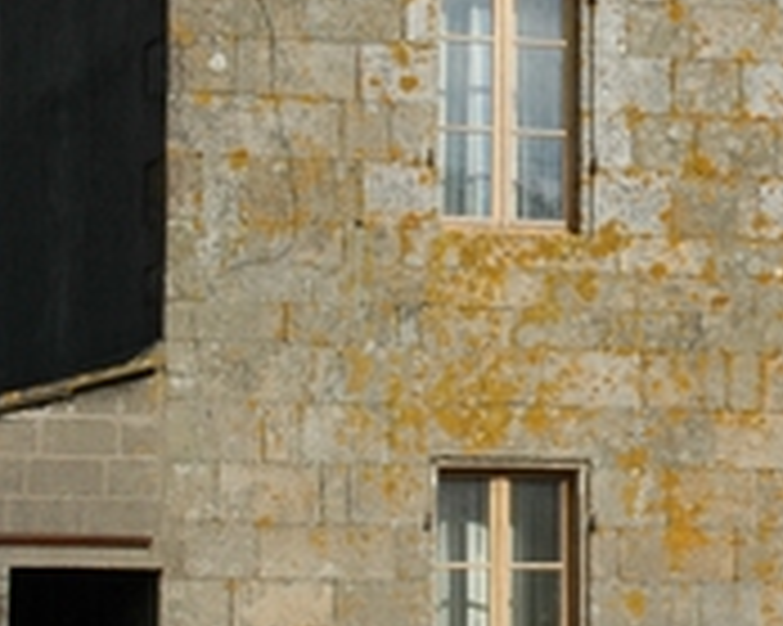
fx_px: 4171
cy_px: 162
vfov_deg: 8.6
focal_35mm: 180
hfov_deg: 10.6
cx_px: 904
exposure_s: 1/500
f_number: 11
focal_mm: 29
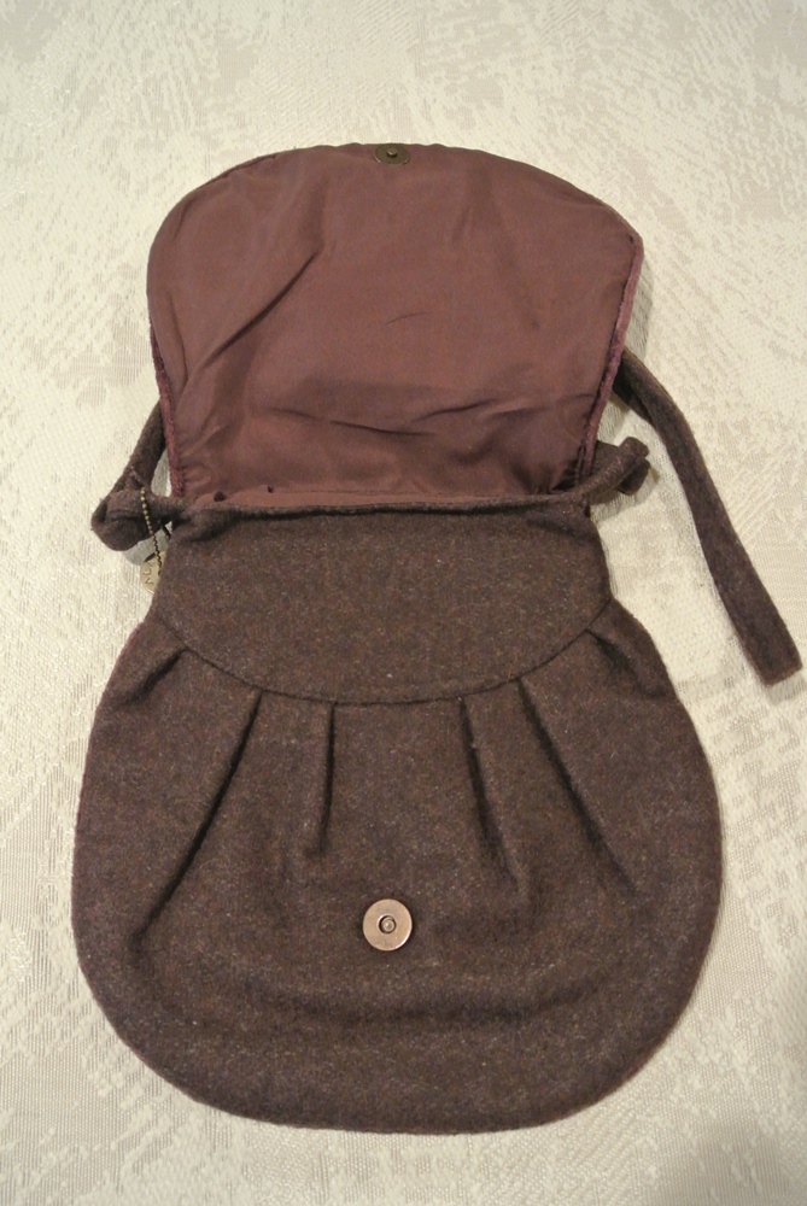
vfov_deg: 60.2
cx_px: 404
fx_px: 1040
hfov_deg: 42.4
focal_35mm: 31
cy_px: 603
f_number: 3.8
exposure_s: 1/30
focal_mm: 11.8
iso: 1400
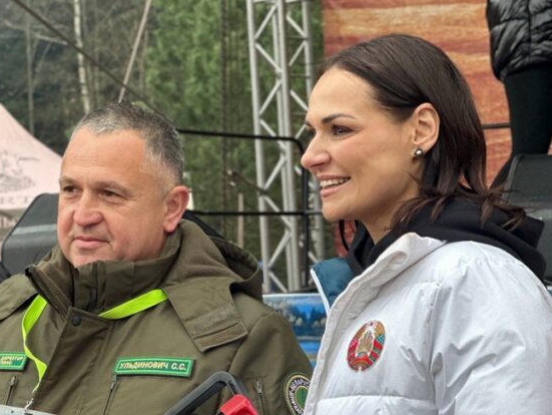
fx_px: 2282
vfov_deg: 10.4
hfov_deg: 13.7
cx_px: 98
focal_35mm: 143
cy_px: 335
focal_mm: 9
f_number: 2.8
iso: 64
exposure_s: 1/121
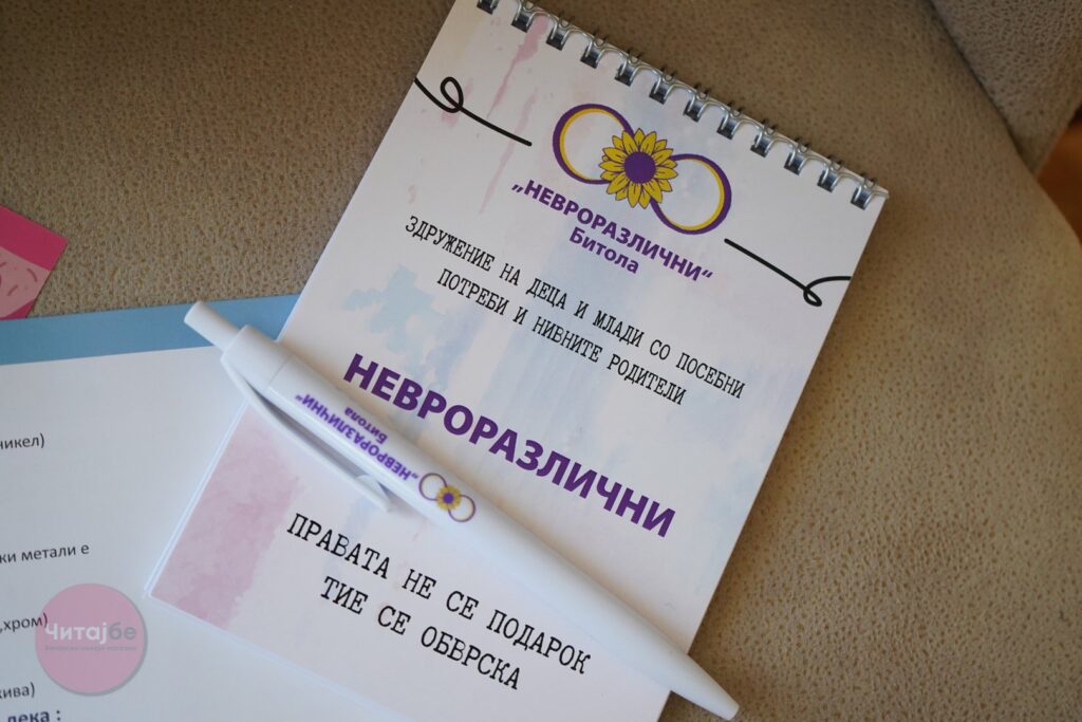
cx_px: 541
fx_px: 1473
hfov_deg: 40.3
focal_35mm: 49
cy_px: 361
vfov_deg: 27.5
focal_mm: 49
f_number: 4.5
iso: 2500
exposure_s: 1/800
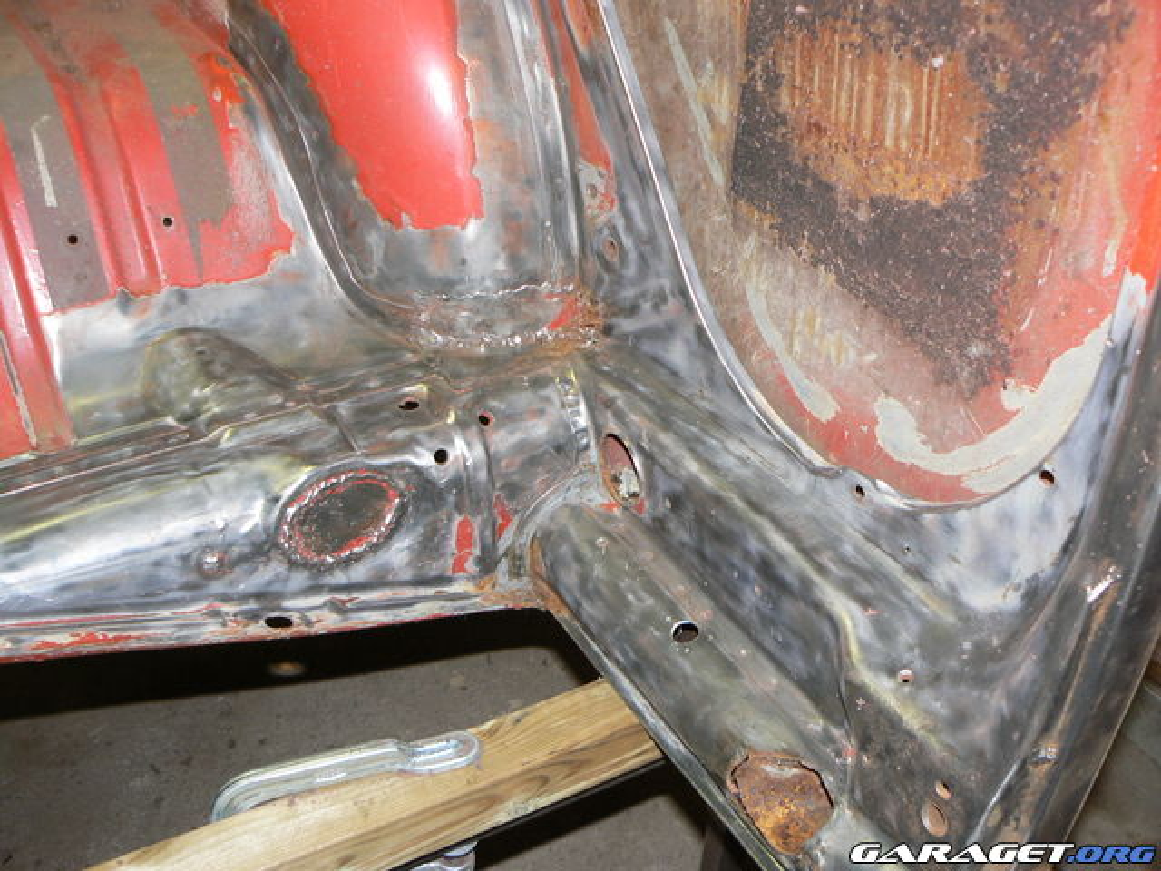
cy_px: 436
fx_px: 1207
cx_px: 580
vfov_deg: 39.7
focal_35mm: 36
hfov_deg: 51.4
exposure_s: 1/30
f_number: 2.8
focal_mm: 6
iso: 100
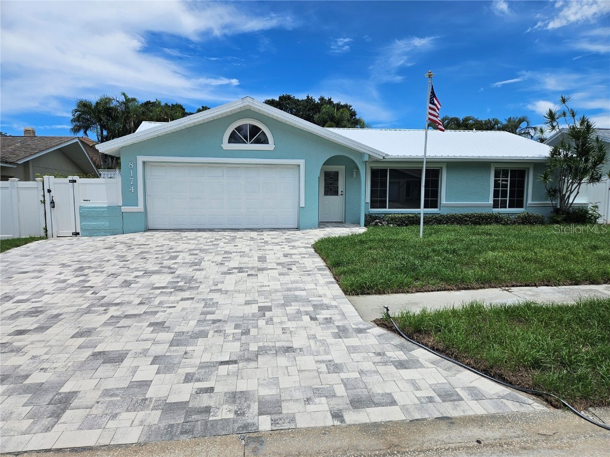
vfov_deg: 58.9
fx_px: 405
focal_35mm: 23
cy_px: 228
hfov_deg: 73.9
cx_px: 305
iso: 25
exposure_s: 1/3589
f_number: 1.8
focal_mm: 5.4
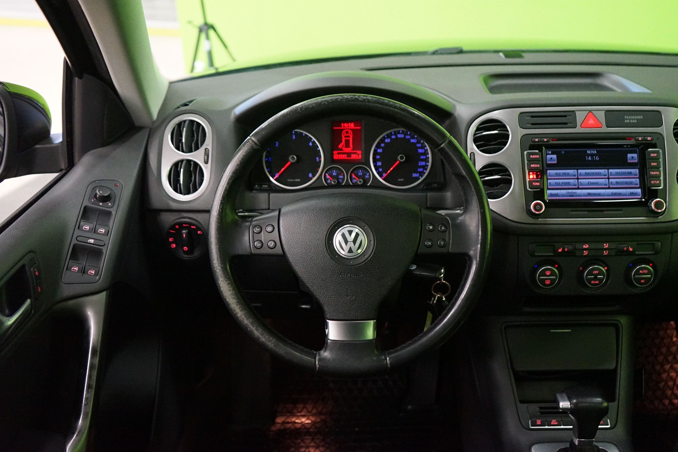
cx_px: 349
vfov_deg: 37.9
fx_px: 659
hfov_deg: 54.4
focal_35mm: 35
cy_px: 231
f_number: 4
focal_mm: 33
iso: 6400
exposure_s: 1/30
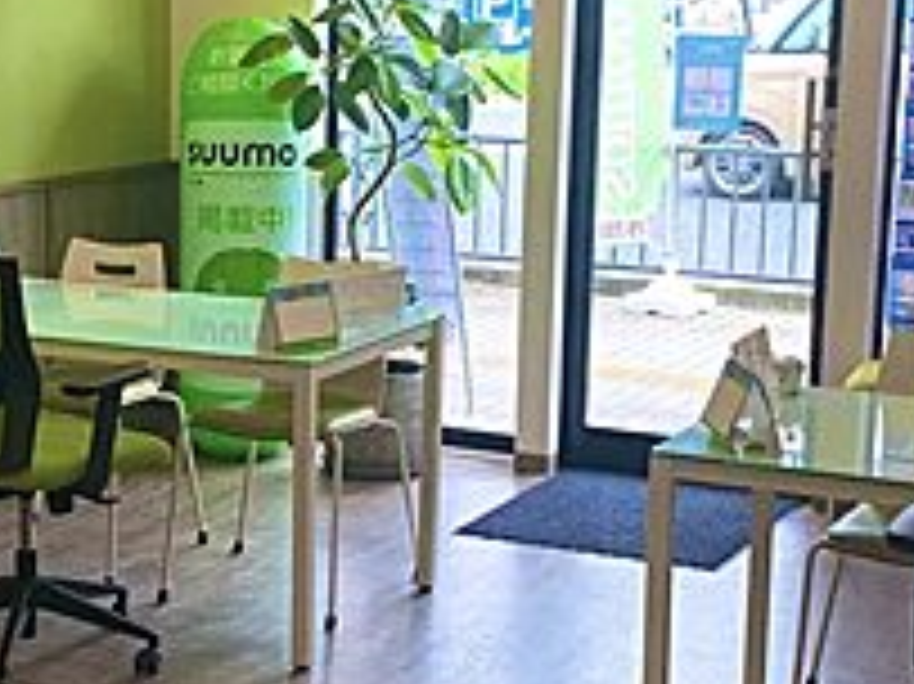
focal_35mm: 82
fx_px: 2164
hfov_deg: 23.7
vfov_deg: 18.0
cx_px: 252
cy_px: 378
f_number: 1.8
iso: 50
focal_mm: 4.25
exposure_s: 1/120
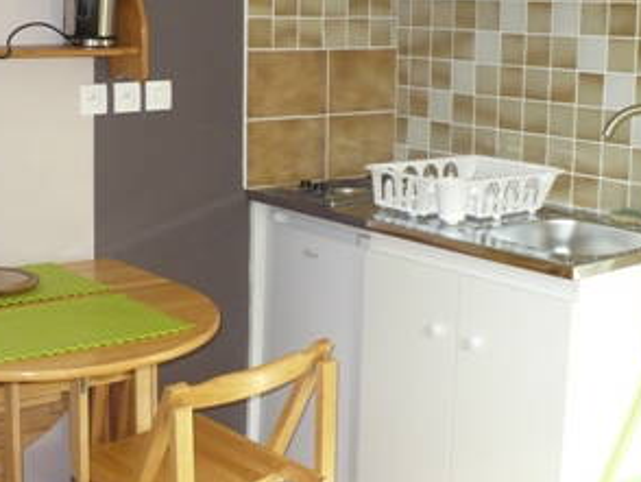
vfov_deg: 25.1
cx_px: 228
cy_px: 148
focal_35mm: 58
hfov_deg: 33.0
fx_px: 1075
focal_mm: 6.1
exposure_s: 1/30
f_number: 2.8
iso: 200
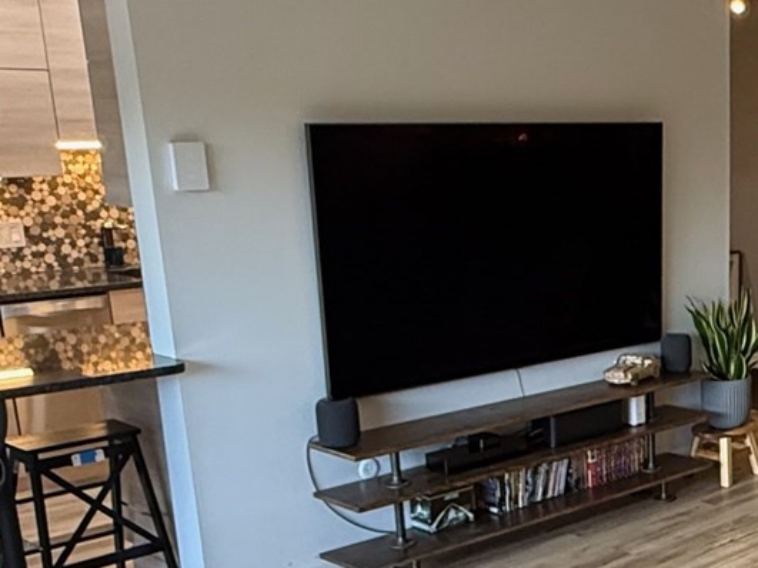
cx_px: 787
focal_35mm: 54
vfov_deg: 26.4
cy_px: 478
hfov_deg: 32.3
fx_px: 1182
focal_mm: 2.22
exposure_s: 1/120
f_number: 2.2
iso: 320
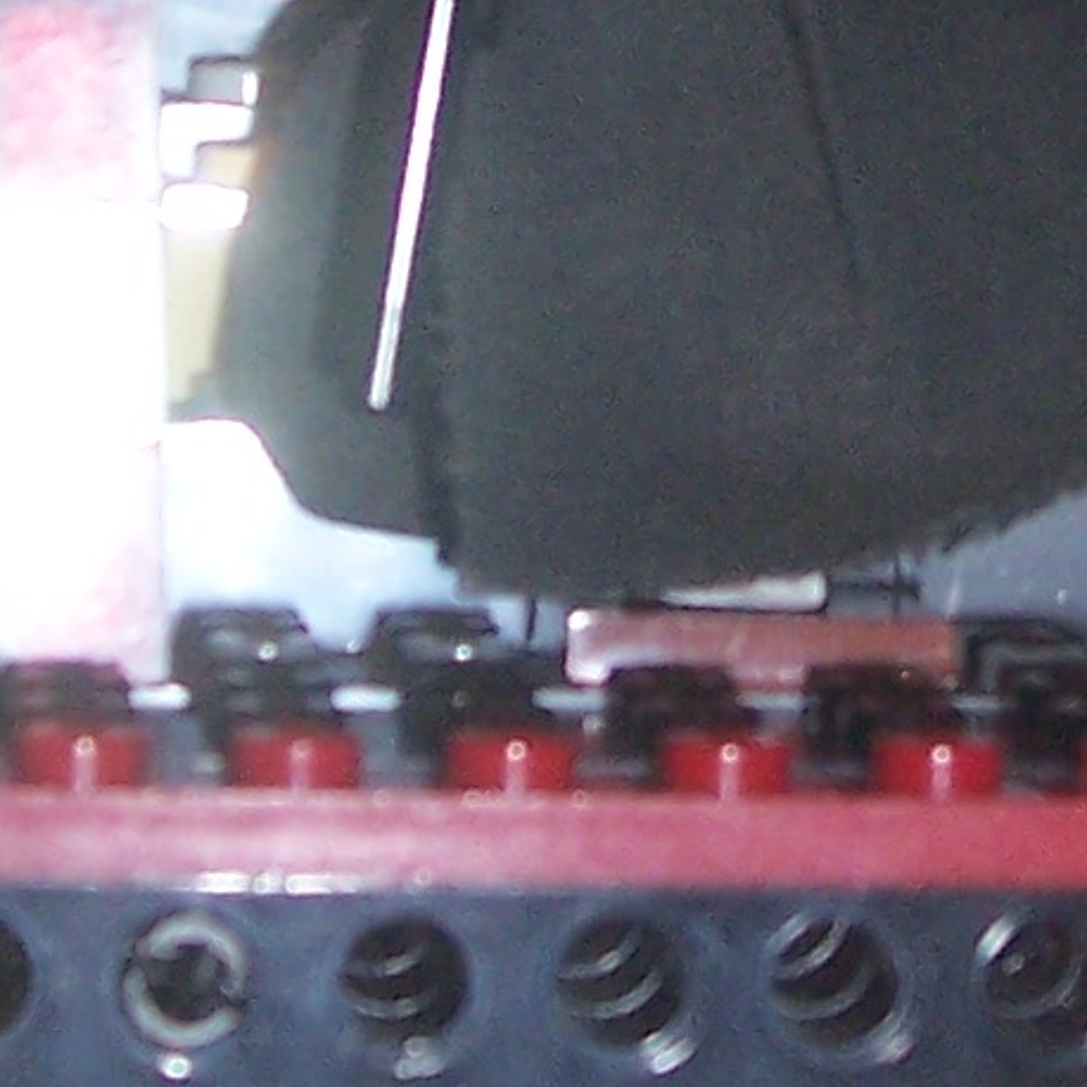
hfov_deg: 10.4
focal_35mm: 168
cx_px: 888
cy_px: 178
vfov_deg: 10.4
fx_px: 5969
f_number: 2.7
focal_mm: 5.6
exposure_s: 1/60
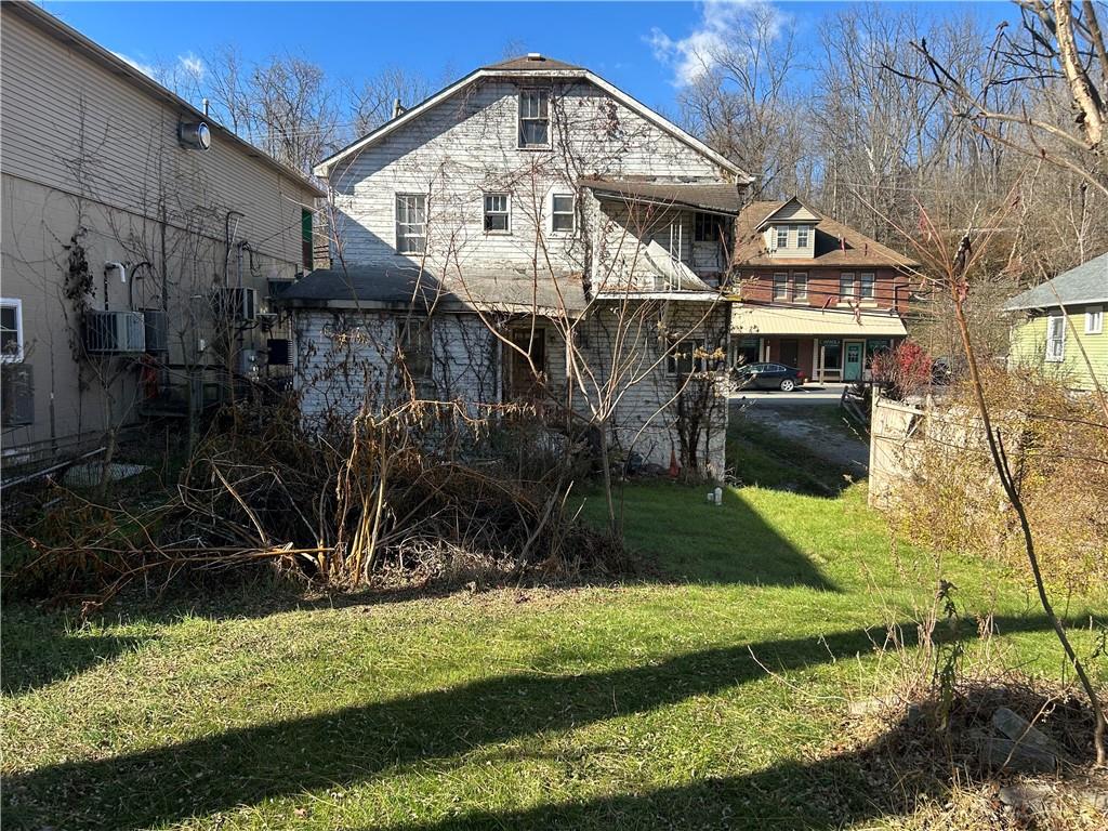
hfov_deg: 67.3
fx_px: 832
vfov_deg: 53.1
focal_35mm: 26
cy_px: 416
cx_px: 554
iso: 50
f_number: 1.5
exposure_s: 1/1531
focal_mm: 5.7
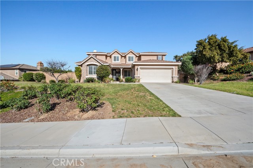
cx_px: 126
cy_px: 84
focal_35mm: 14
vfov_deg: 81.1
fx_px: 98
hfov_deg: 104.3
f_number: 13
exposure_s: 1/30
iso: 125
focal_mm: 14
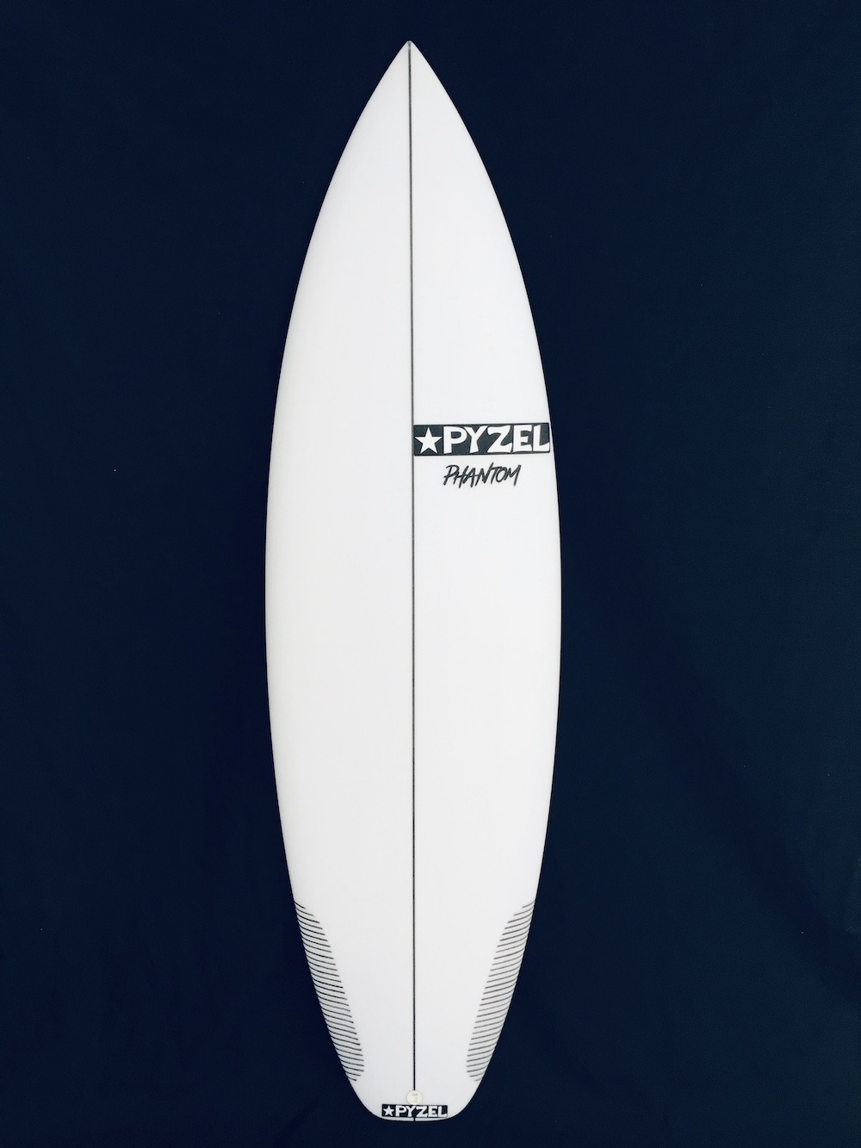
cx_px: 430
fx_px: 928
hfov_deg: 49.8
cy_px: 574
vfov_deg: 63.4
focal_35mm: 28
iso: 40
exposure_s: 1/17
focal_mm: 3.99
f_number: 1.8
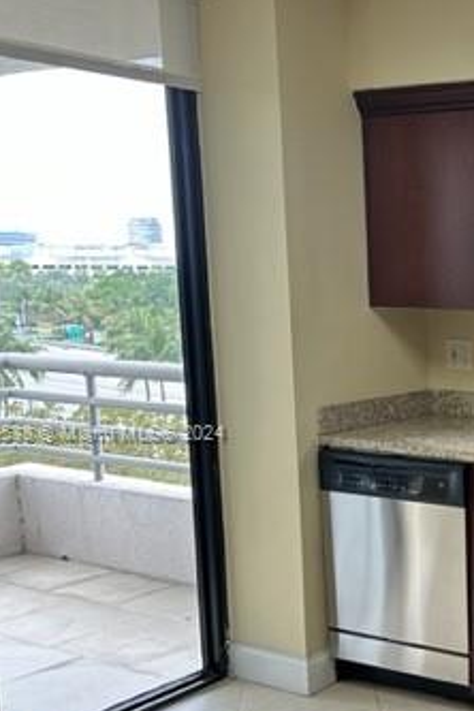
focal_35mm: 52
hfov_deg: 23.1
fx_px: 1027
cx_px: 613
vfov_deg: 38.0
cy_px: 436
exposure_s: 1/120
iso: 80
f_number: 1.5
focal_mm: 5.7
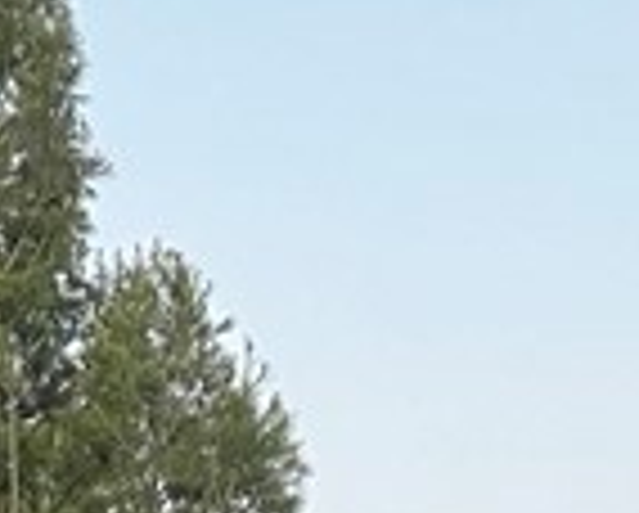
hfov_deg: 10.5
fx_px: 3466
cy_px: 1116
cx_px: 212
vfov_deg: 8.0
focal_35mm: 183
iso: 125
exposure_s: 1/95
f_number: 1.5
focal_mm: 5.7
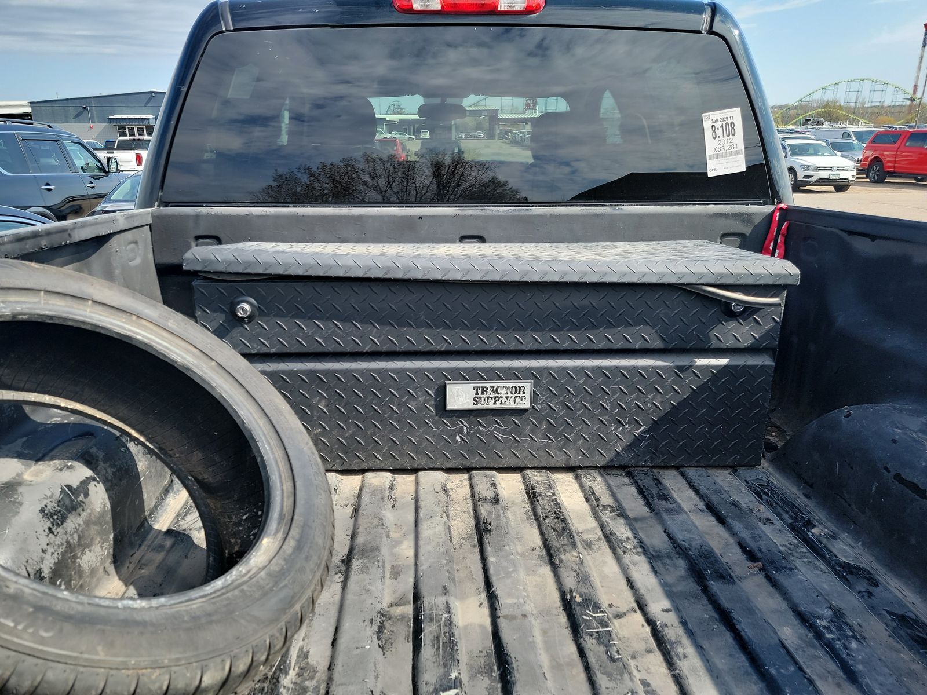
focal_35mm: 24
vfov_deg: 56.8
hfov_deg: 71.6
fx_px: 643
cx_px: 464
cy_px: 348
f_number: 1.8
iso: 50
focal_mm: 6.7
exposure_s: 1/416
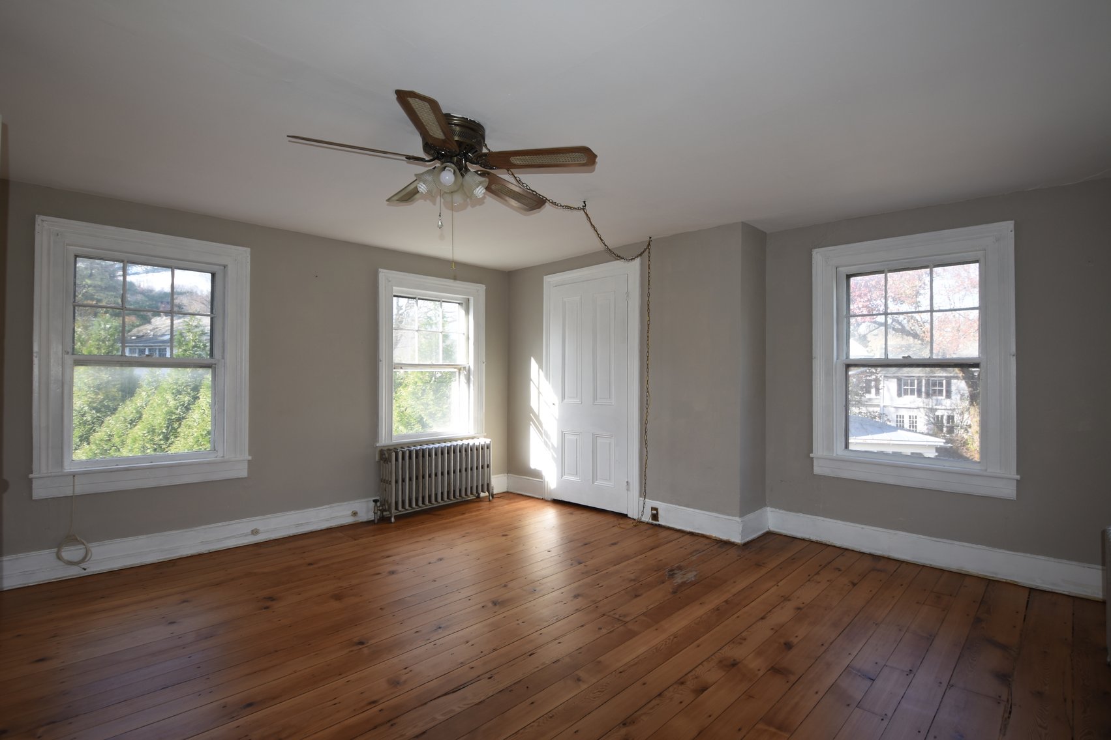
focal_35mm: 16
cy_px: 370
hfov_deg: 95.0
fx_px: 509
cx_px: 556
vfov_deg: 72.0
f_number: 3.5
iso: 100
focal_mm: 11
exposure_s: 1/100
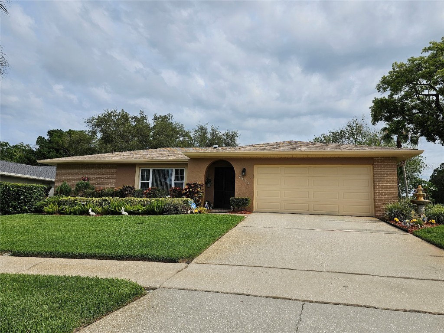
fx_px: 295
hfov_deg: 73.9
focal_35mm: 23
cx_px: 222
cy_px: 166
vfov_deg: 58.9
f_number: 1.7
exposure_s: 1/1667
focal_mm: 6.3
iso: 10
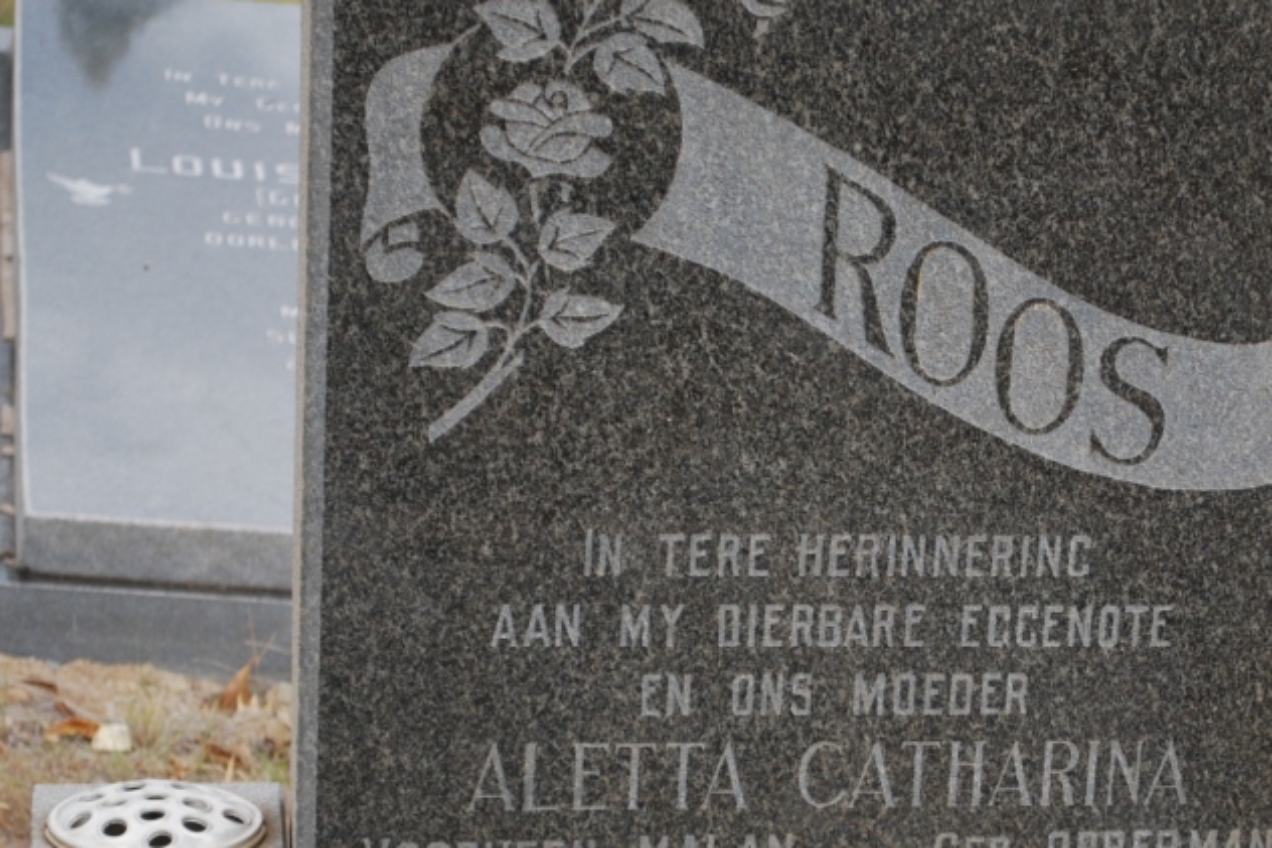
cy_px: 611
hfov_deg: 15.3
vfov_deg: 10.2
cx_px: 886
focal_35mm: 134
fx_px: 4726
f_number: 5.6
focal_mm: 55
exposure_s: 1/100
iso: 200
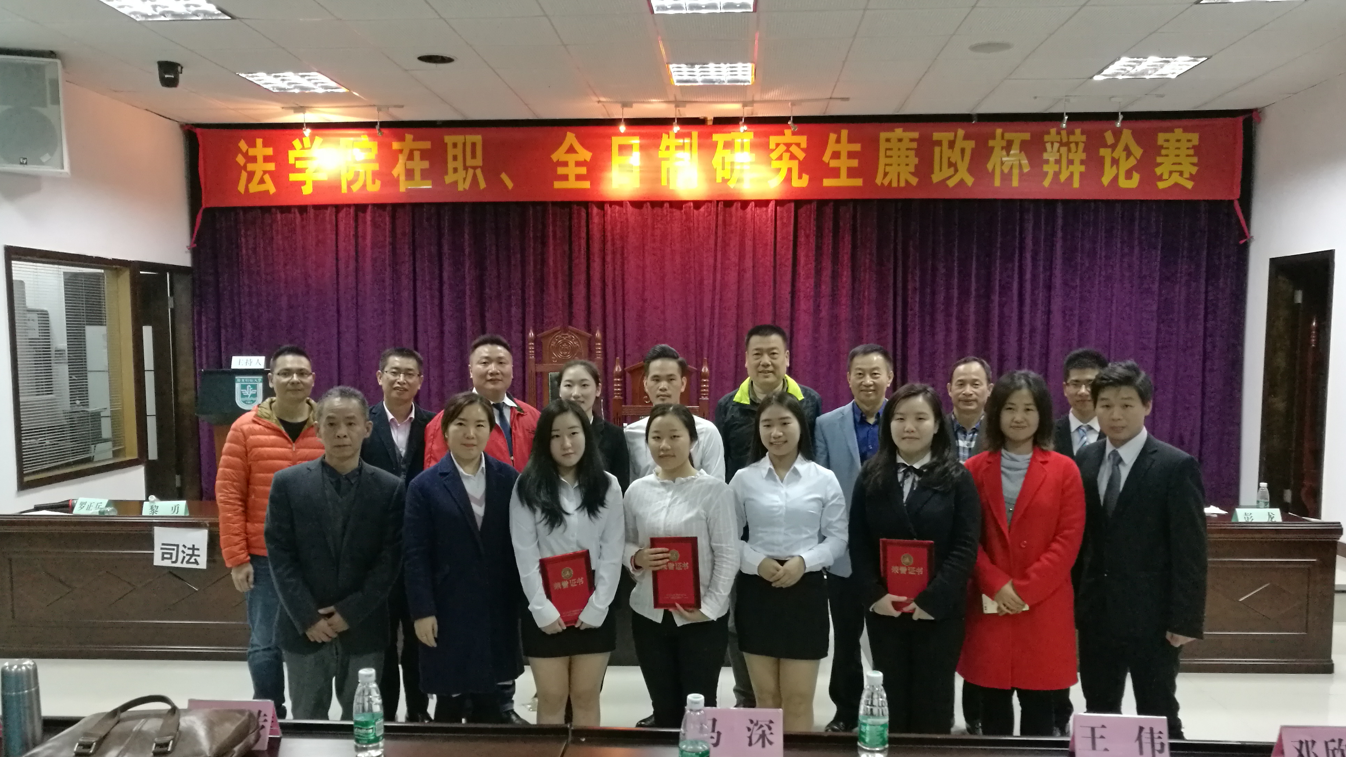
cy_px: 428
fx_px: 1071
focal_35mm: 30
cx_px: 682
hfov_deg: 64.3
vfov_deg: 38.9
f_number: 2.2
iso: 500
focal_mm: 4.5
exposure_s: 1/25
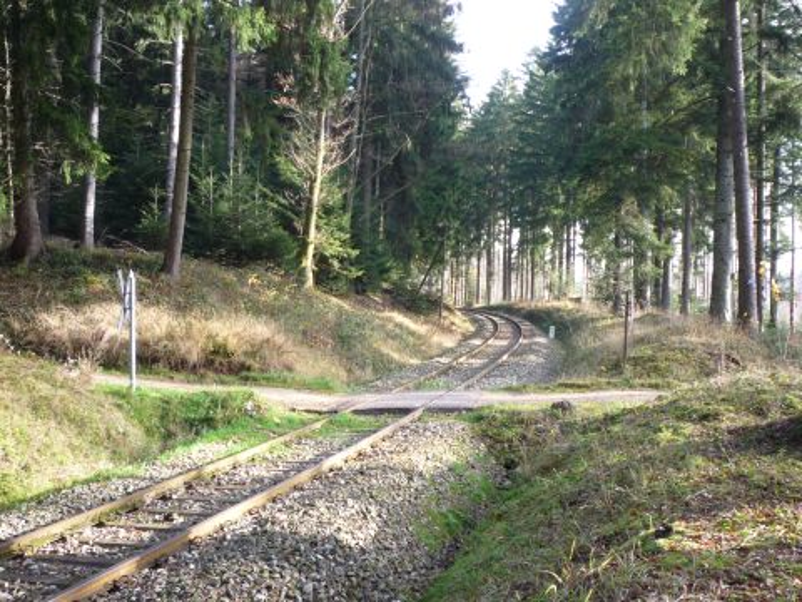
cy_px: 301
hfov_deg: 50.1
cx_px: 401
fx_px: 857
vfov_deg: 38.7
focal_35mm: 37
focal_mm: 5.2
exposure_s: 1/40
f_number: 3.3
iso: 100
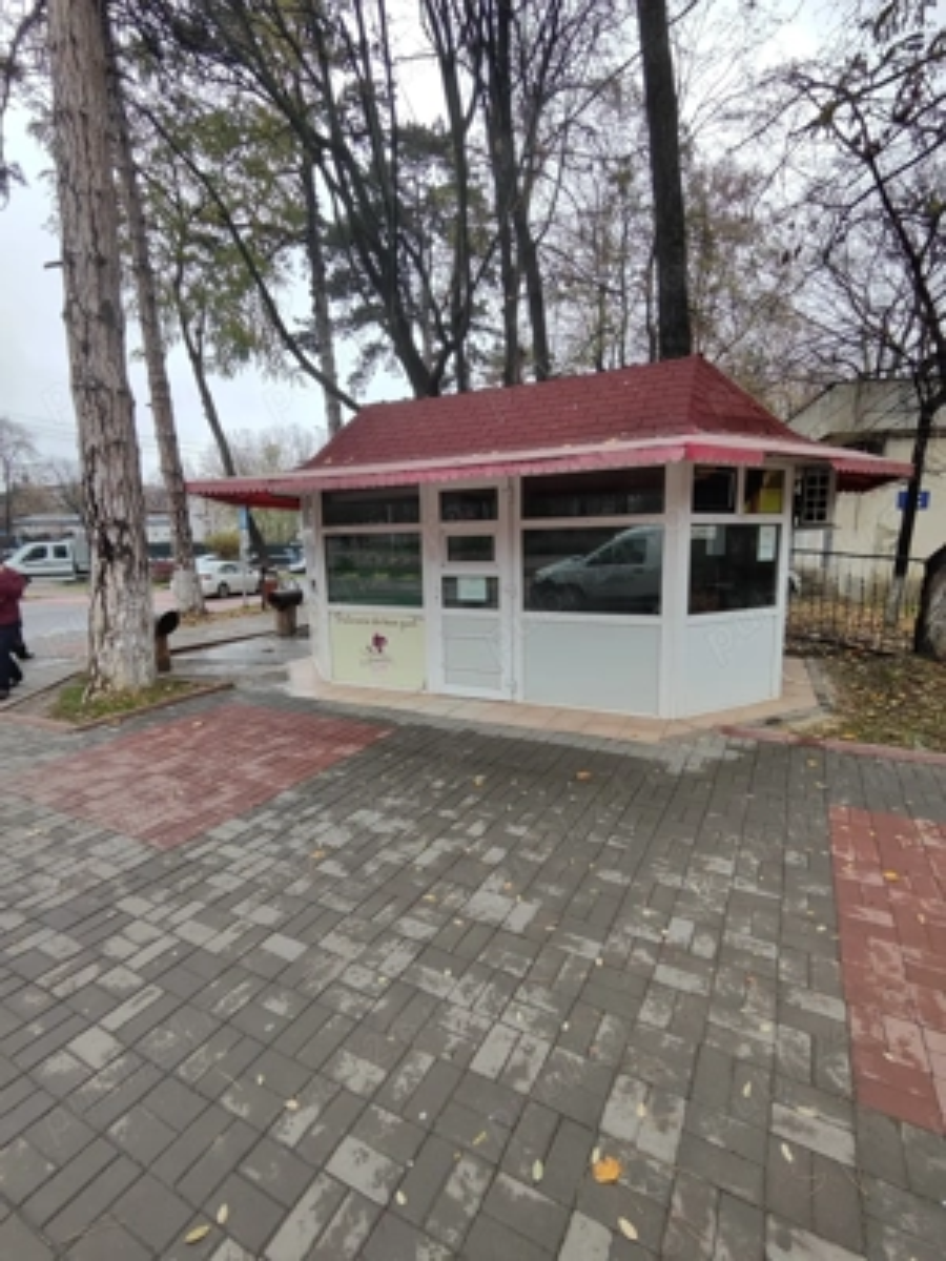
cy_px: 630
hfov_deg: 78.1
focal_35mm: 16
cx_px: 473
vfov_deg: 94.5
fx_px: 583
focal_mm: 2.13
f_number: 2.4
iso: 50
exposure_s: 1/161
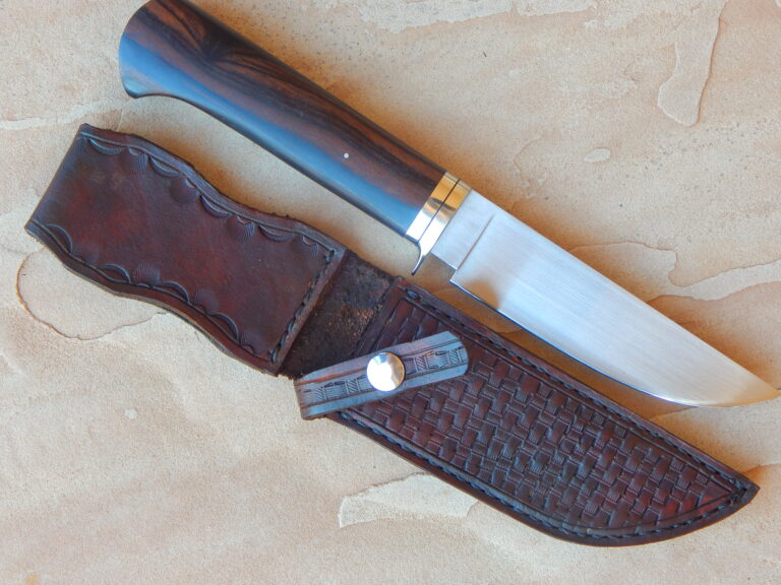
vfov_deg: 21.3
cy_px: 292
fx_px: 1557
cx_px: 390
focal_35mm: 69
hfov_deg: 28.2
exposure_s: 1/50
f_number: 4.1
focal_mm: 12.3
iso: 125
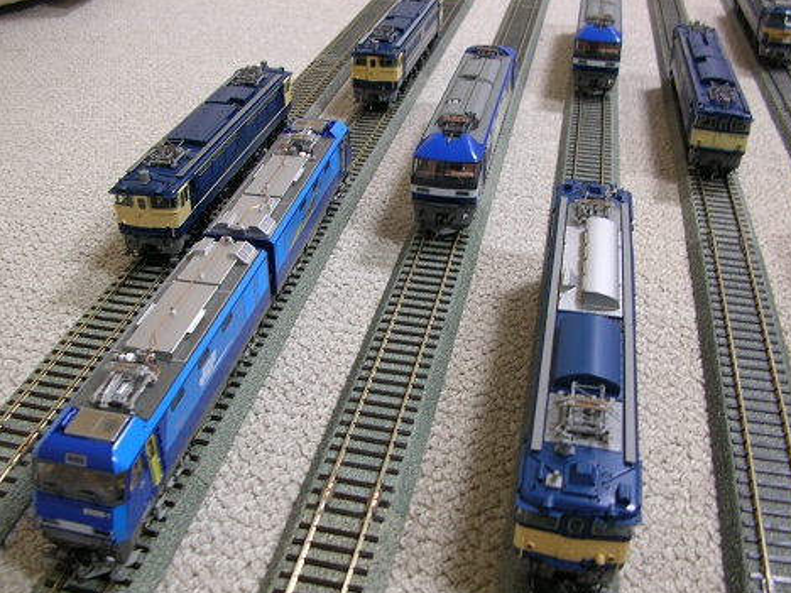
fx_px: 845
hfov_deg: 50.1
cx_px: 390
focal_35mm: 37
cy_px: 305
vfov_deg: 38.7
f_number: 2.8
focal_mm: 5.8
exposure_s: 1/5.8
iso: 76
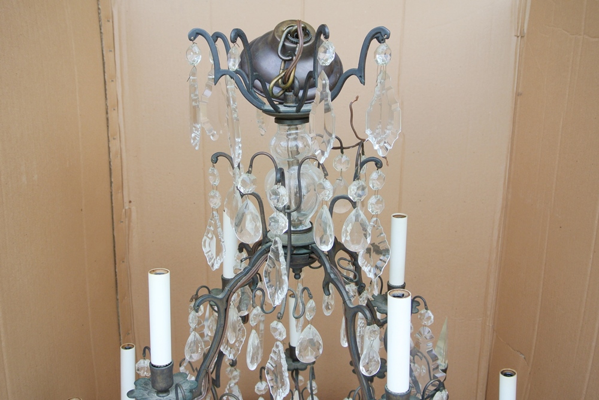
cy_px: 200
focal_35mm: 34
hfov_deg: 55.7
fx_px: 566
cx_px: 300
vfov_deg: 39.0
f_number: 3.8
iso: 200
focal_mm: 12.7
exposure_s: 1/200
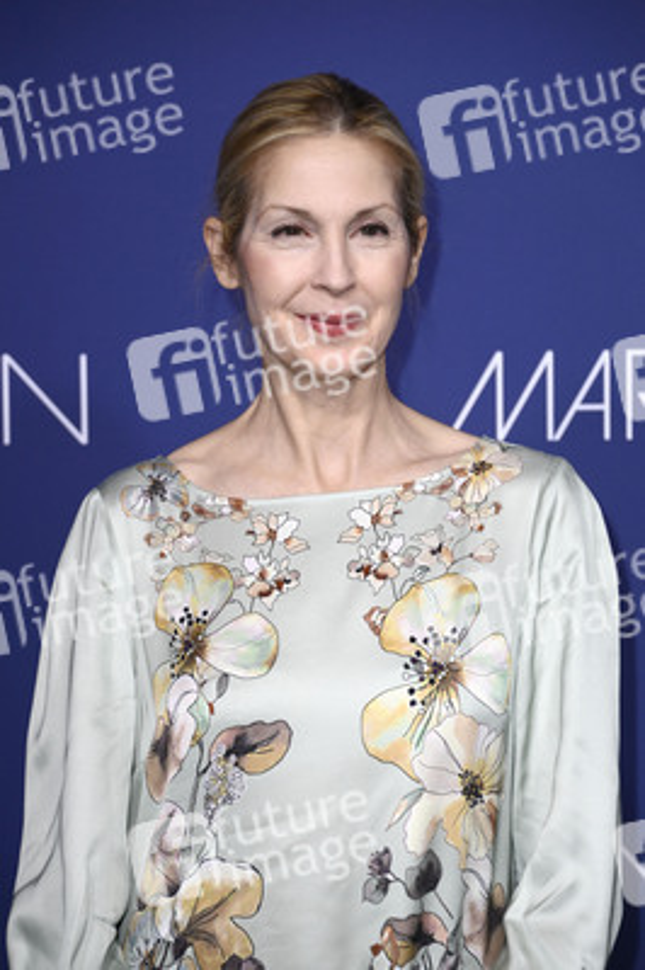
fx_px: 3634
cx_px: 322
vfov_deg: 15.2
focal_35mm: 135
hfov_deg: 10.1
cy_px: 485
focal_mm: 135
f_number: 5.6
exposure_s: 1/250
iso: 800
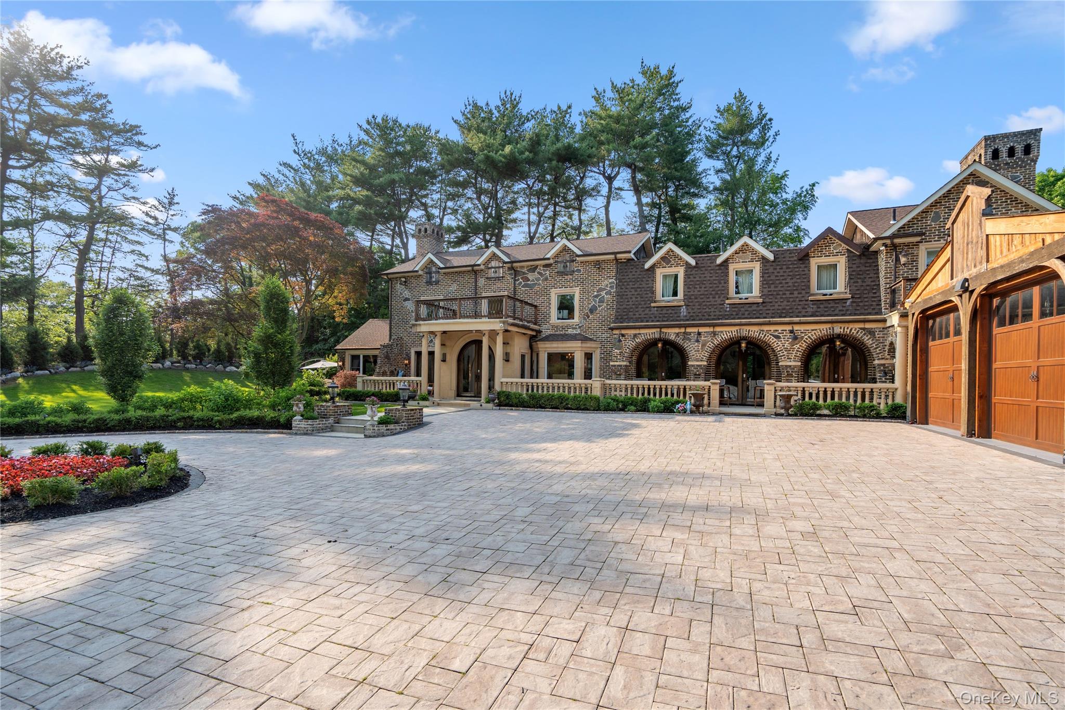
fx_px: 473
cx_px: 532
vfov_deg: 73.7
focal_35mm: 16
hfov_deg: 96.7
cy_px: 355
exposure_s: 1/250
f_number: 5.6
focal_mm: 16
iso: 250
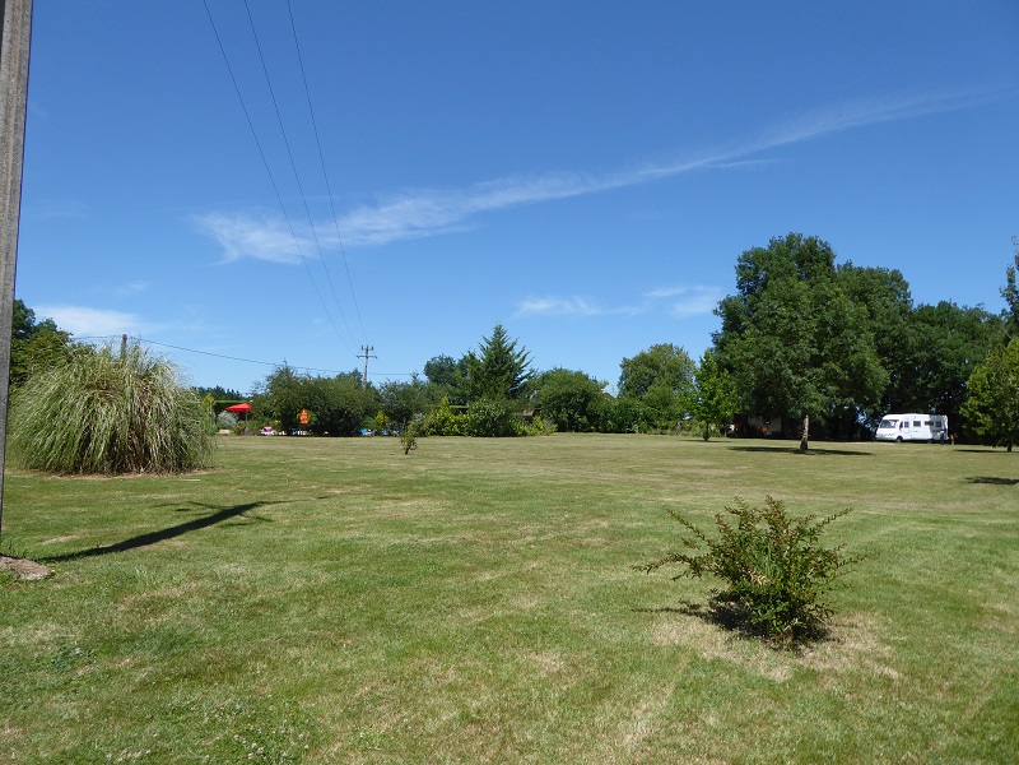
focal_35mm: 24
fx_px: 706
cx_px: 510
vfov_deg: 56.8
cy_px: 382
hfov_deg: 71.6
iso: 80
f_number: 3.3
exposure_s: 1/800
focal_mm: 4.3
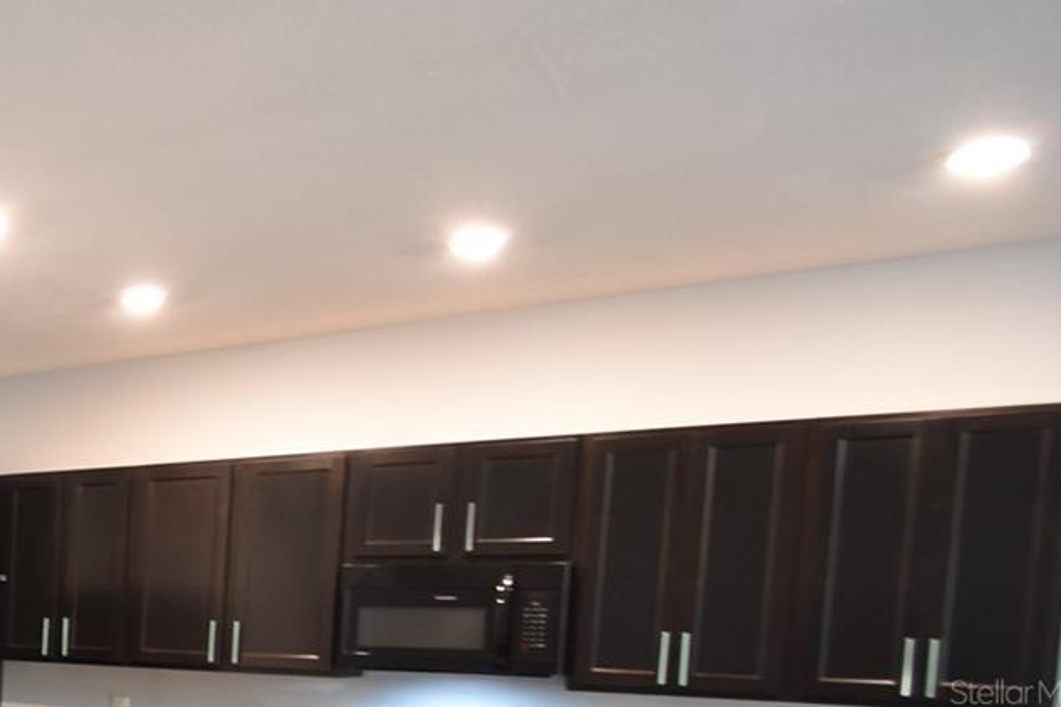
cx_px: -243
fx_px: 1120
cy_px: 692
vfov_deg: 32.5
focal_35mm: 38
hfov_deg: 37.1
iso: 800
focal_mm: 10
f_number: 3.5
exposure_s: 1/15
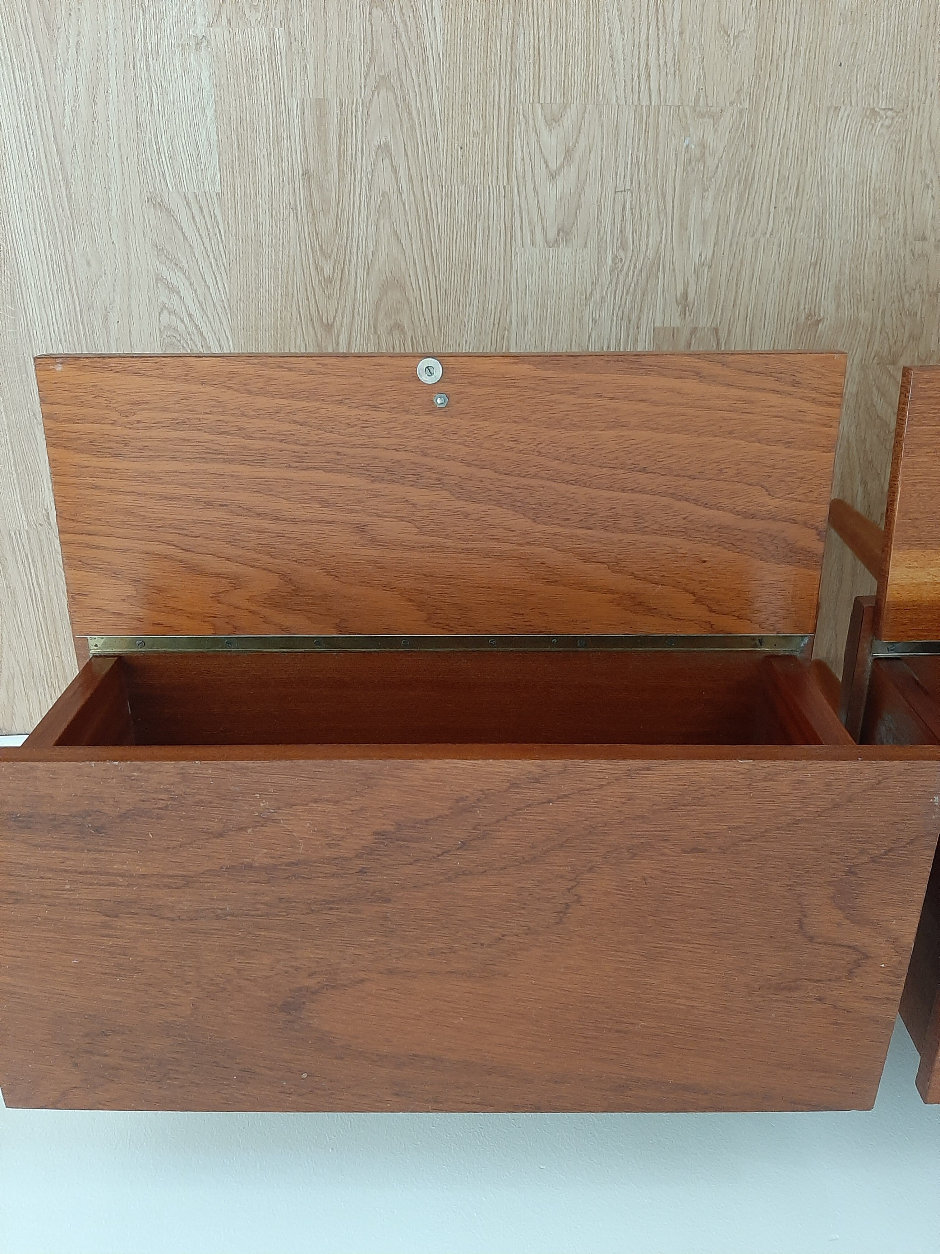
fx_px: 941
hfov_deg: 53.1
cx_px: 470
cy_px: 627
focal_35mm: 26
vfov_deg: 67.3
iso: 200
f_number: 1.7
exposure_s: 1/33
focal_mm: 3.93
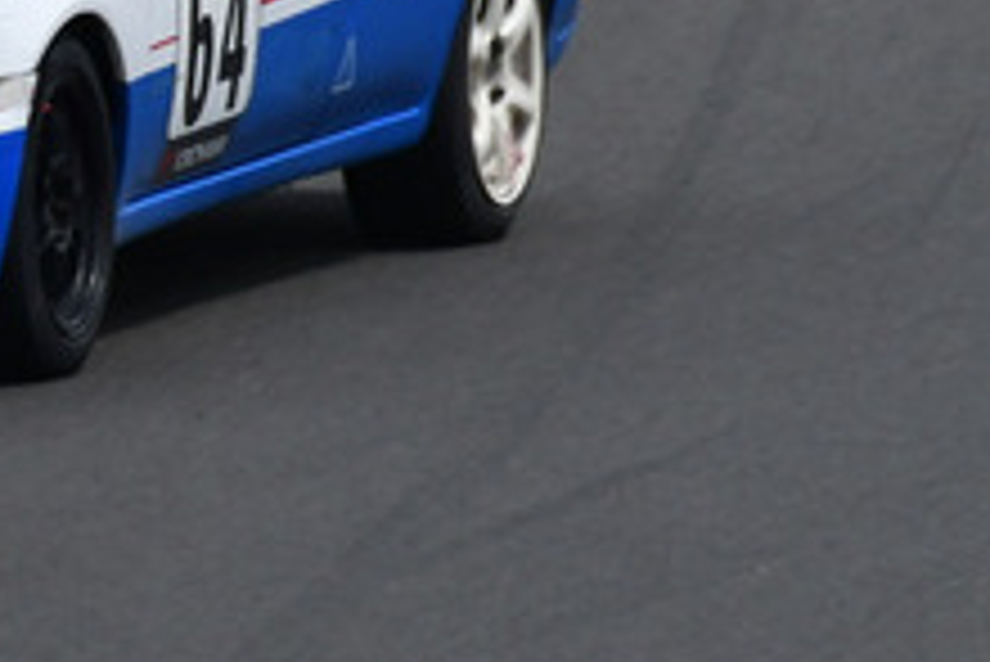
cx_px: -770
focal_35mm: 2733
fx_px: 75204
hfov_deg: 0.8
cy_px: -270
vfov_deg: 0.5
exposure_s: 1/640
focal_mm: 500
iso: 320
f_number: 10
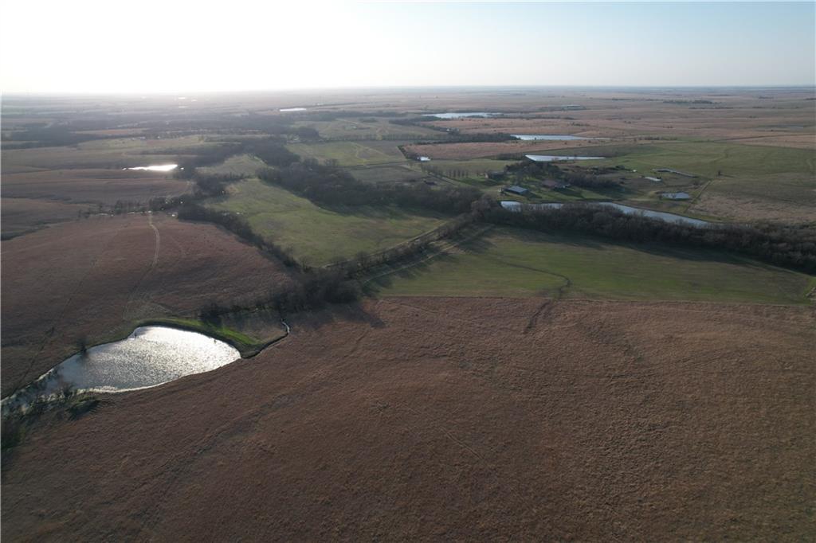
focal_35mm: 22
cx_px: 408
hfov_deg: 78.6
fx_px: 498
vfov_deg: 57.2
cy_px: 272
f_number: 2.8
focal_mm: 8.38
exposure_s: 1/1600
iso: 110
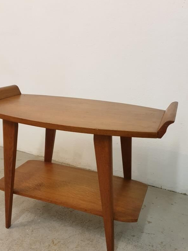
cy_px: 157
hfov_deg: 41.7
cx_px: 81
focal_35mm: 34
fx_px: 246
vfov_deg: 53.4
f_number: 1.5
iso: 250
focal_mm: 4.3
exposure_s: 1/50
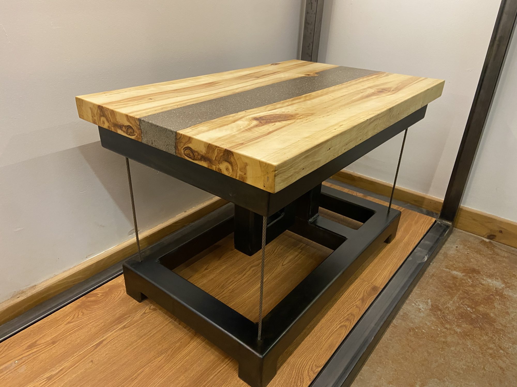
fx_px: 388
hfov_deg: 67.3
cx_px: 258
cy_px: 194
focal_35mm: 26
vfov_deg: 53.1
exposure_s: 1/60
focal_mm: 4.25
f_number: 1.8
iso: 200
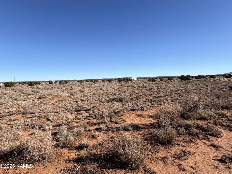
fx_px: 94
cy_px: 87
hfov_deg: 102.1
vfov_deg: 85.7
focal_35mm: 14
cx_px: 116
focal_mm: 2.22
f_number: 2.2
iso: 50
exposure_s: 1/1880
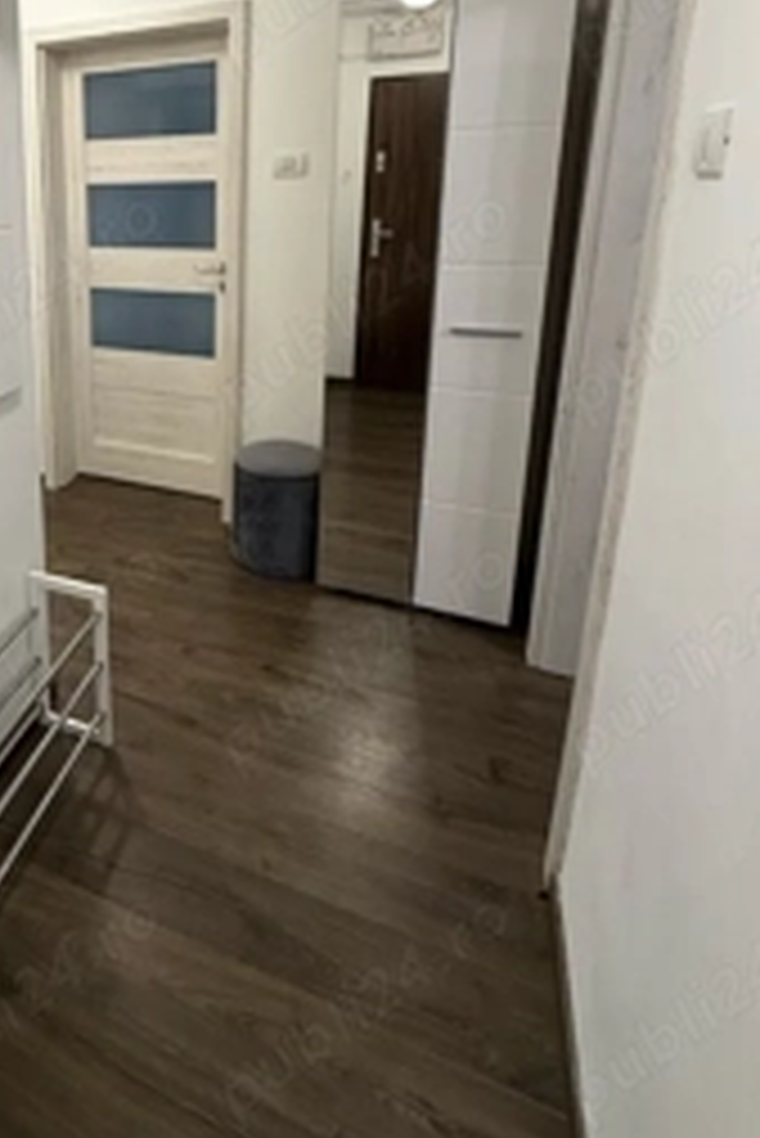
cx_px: 103
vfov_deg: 73.2
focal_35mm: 23
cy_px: 360
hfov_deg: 50.2
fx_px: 727
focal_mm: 2.22
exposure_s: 1/100
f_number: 2.2
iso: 200
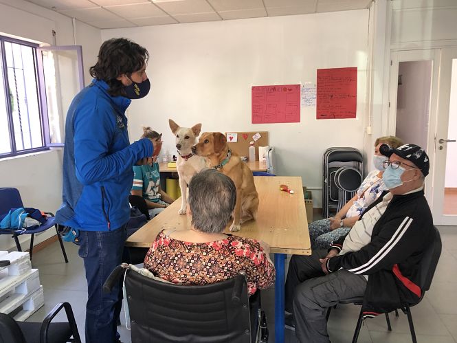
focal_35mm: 28
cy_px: 172
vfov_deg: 49.8
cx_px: 228
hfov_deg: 63.4
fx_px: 370
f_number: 1.8
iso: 40
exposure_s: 1/33
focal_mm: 3.99
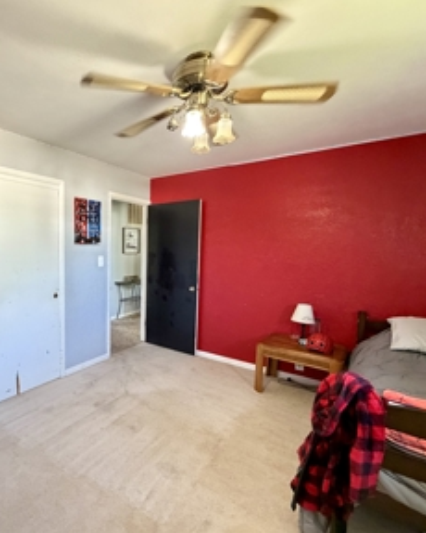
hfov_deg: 67.7
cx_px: 124
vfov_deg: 83.3
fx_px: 300
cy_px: 274
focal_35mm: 19
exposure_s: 1/60
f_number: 2.2
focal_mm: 2.22
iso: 640
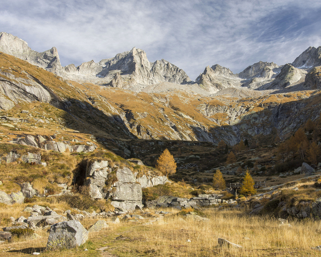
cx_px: 188
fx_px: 376
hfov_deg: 46.1
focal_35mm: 40
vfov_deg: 37.7
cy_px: 131
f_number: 7.1
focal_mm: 23
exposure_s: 1/100
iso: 200
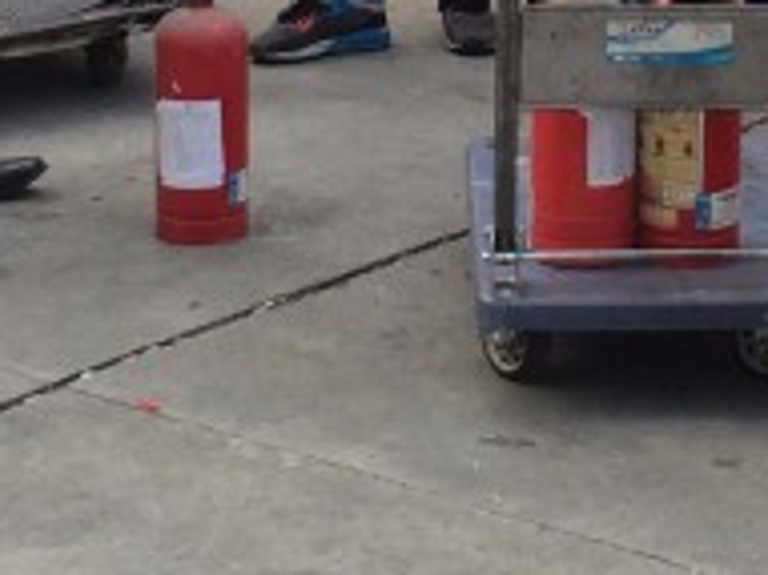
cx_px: 716
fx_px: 3259
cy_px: -436
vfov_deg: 9.6
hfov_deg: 13.3
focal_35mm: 147
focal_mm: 4.15
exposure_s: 1/100
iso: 50
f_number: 2.2
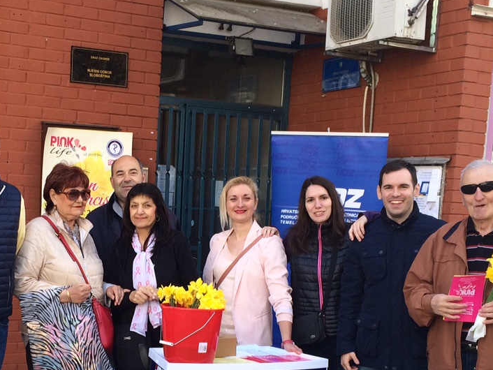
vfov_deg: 21.6
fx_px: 955
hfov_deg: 28.6
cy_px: 318
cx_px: 141
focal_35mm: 67
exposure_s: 1/308
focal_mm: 4.15
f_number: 2.2
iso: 32
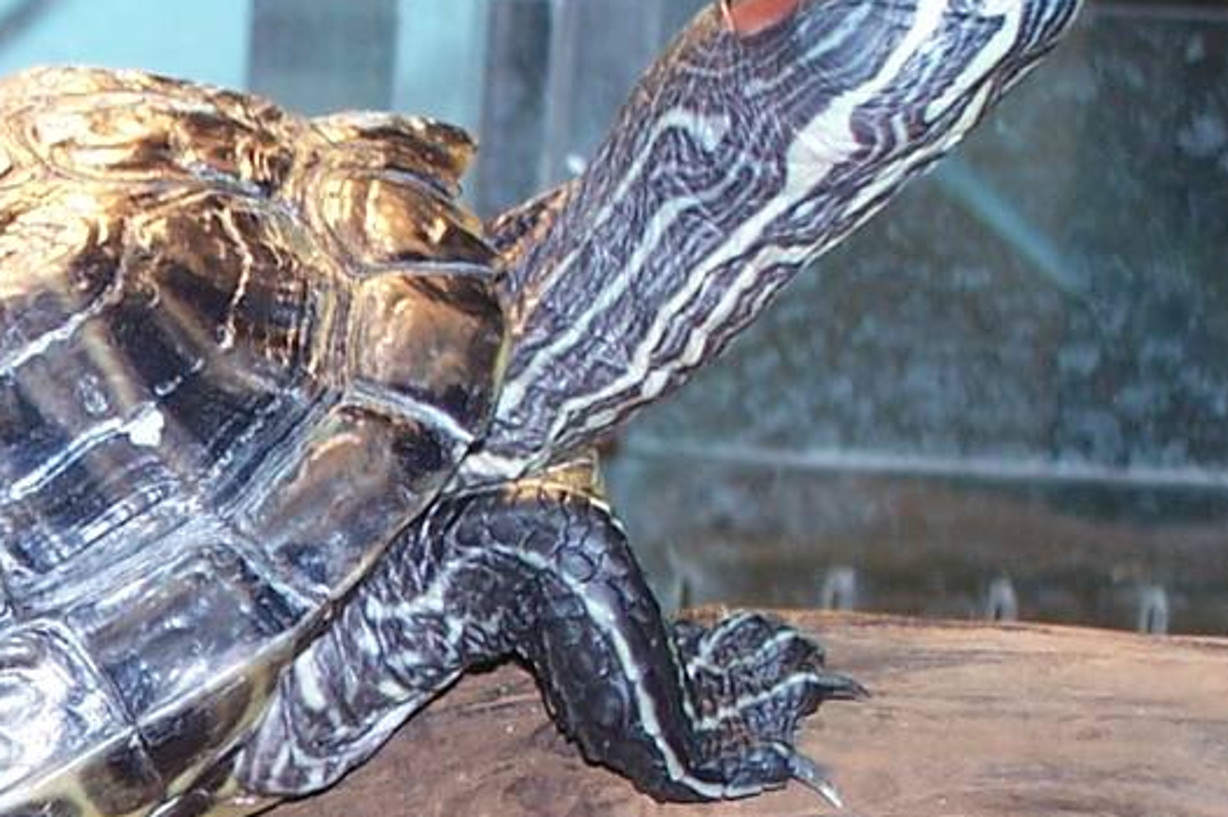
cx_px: -231
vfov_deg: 6.0
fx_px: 7772
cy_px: 945
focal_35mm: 228
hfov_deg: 8.9
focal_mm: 12.3
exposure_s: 1/90
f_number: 3.4
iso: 80
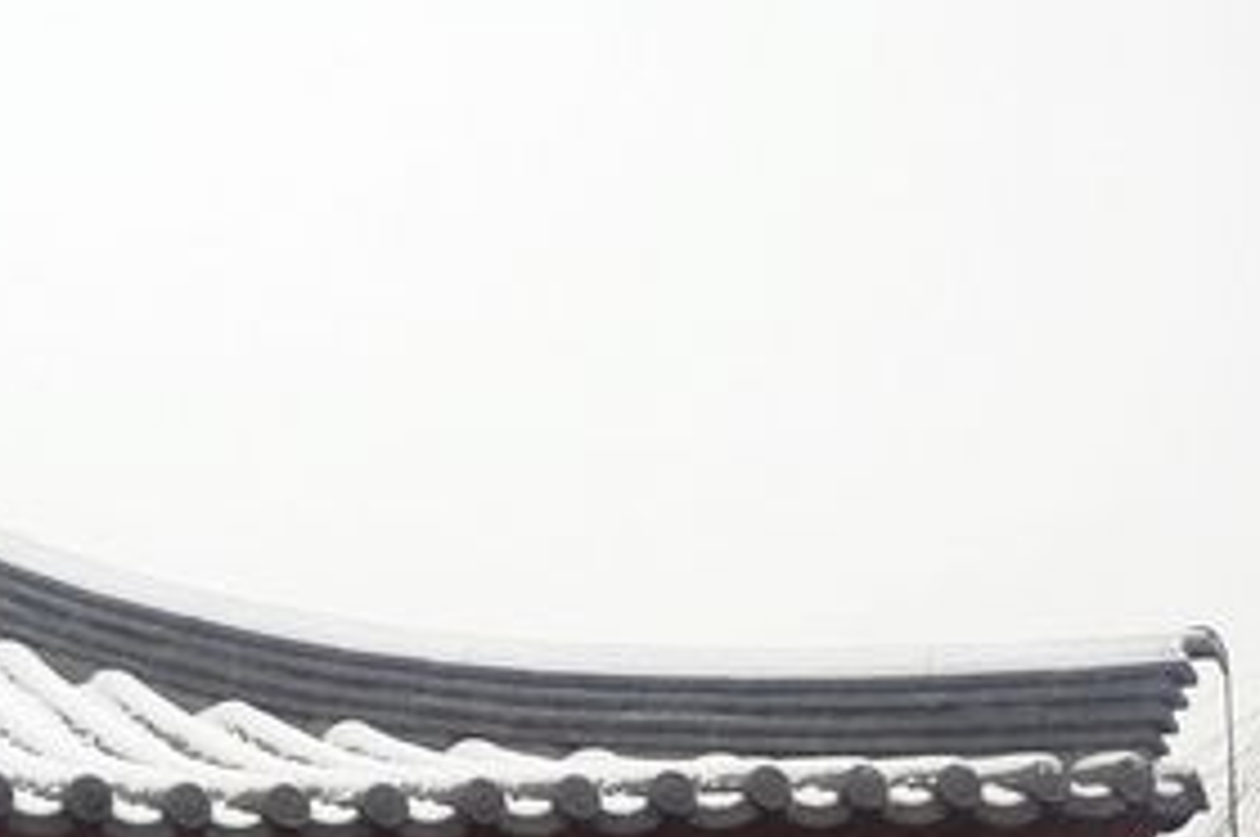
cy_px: 1154
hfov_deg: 18.7
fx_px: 3601
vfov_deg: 12.7
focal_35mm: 103
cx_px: -279
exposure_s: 1/50
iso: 400
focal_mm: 24
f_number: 8
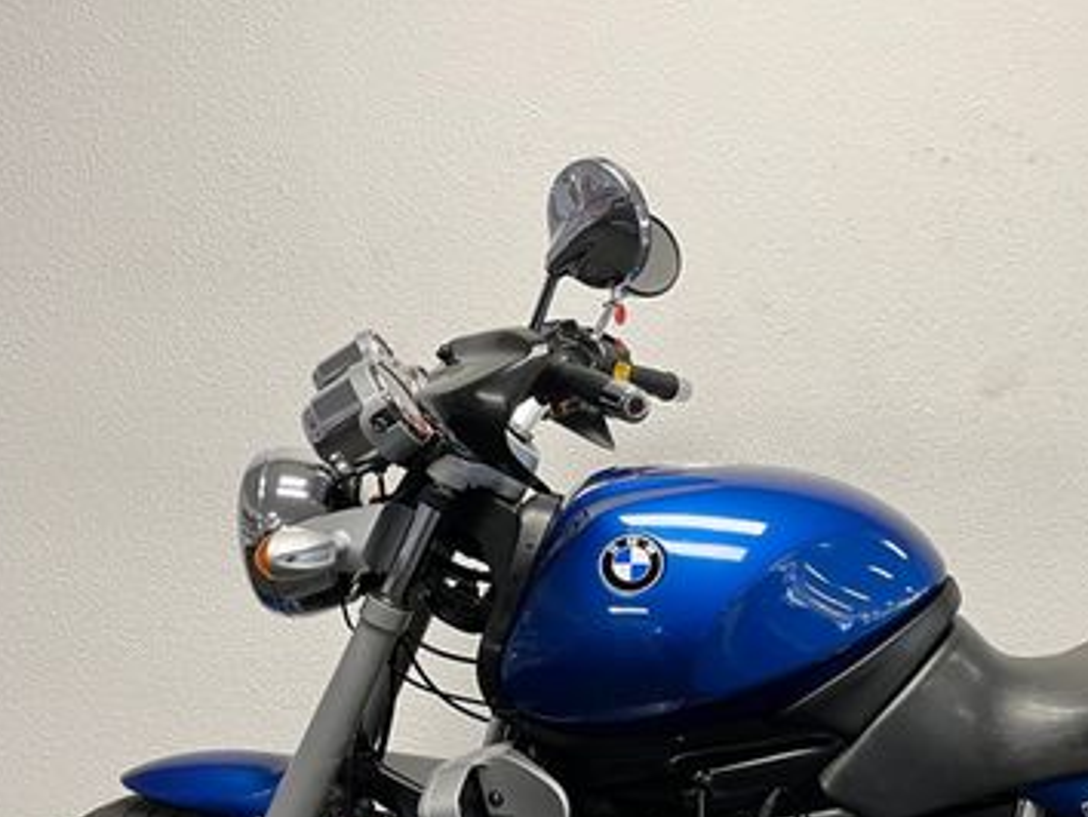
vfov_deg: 29.8
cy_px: 710
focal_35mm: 47
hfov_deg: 39.4
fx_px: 1478
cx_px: 811
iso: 64
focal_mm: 5.1
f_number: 1.6
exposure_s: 1/50
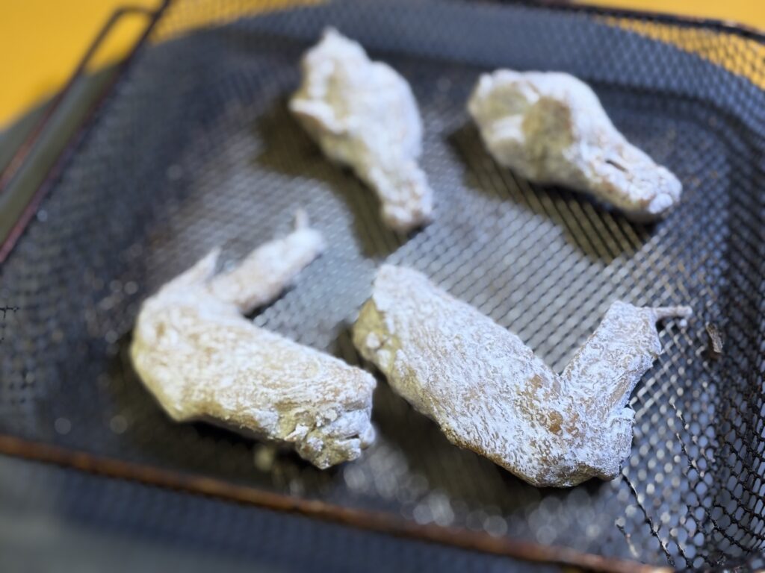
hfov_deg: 36.8
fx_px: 1149
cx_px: 382
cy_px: 286
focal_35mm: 52
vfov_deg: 28.0
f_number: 1.6
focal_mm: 5.96
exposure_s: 1/70
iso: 50
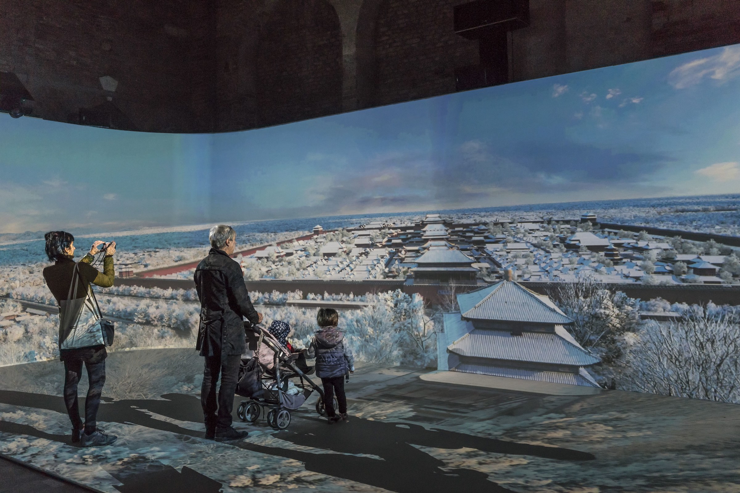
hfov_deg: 60.3
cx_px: 370
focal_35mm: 31
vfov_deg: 42.3
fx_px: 637
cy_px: 246
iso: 2500
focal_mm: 31
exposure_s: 1/100
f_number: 4
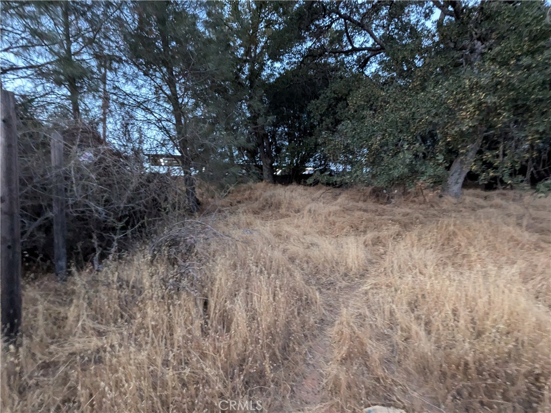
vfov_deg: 78.1
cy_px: 206
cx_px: 276
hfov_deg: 94.5
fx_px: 255
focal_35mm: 16
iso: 478
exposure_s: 1/23.8
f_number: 2.2
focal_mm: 2.22
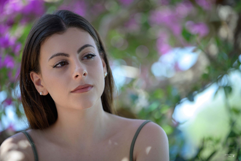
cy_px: 80
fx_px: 1004
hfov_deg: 13.7
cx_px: 120
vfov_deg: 9.1
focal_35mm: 150
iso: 100
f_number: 2.8
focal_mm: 150
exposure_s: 1/160
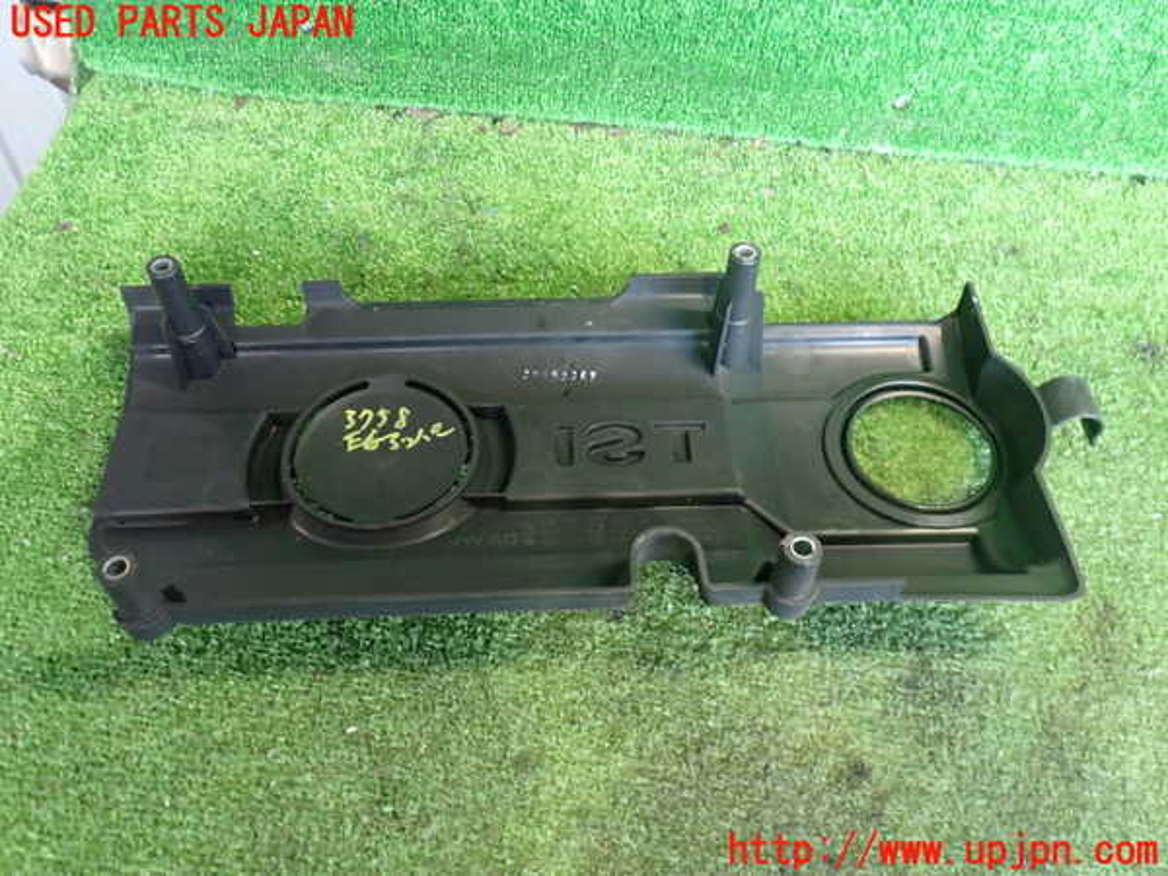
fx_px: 1012
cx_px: 584
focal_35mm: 30
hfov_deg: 60.0
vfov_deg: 46.8
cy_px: 438
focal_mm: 5.4
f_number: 2.3
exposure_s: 1/30
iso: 640
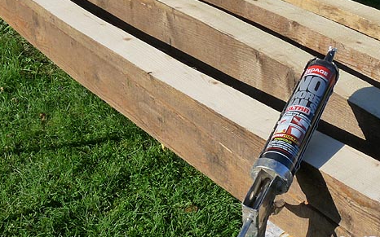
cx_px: 214
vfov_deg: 25.1
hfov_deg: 39.5
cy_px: 61
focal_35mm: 51
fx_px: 528
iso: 160
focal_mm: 4.8
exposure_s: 1/500
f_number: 6.3
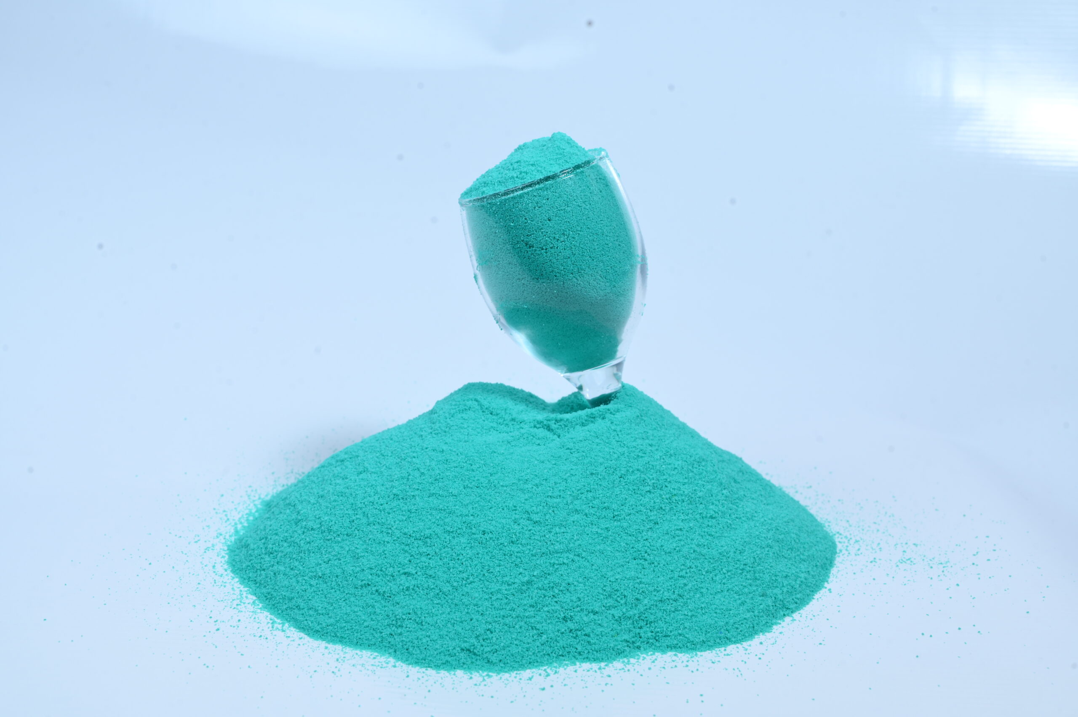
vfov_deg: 30.5
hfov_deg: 44.5
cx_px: 539
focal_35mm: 44
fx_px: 1317
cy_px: 358
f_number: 11
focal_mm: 44
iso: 100
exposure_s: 1/200
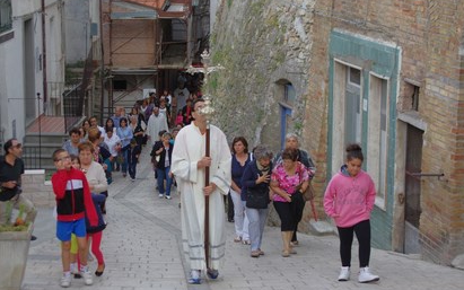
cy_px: 139
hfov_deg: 21.2
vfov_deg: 13.4
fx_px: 1239
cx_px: 191
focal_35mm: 98
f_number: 5
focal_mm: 53
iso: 400
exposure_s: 1/125
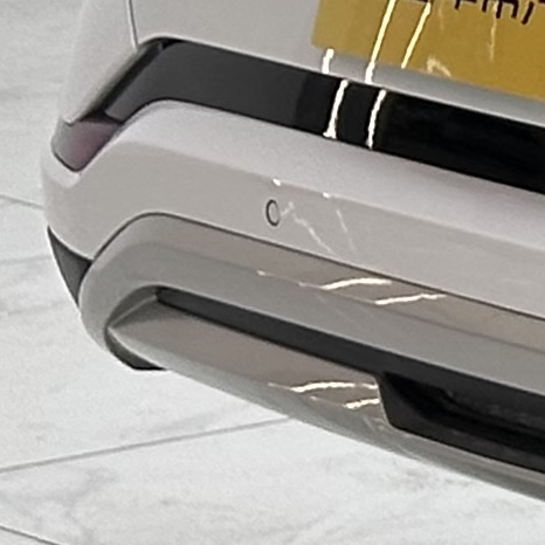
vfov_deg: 4.7
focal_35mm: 367
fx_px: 6537
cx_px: 2141
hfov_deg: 4.4
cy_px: -284
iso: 50
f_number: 1.78
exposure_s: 1/171
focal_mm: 6.86
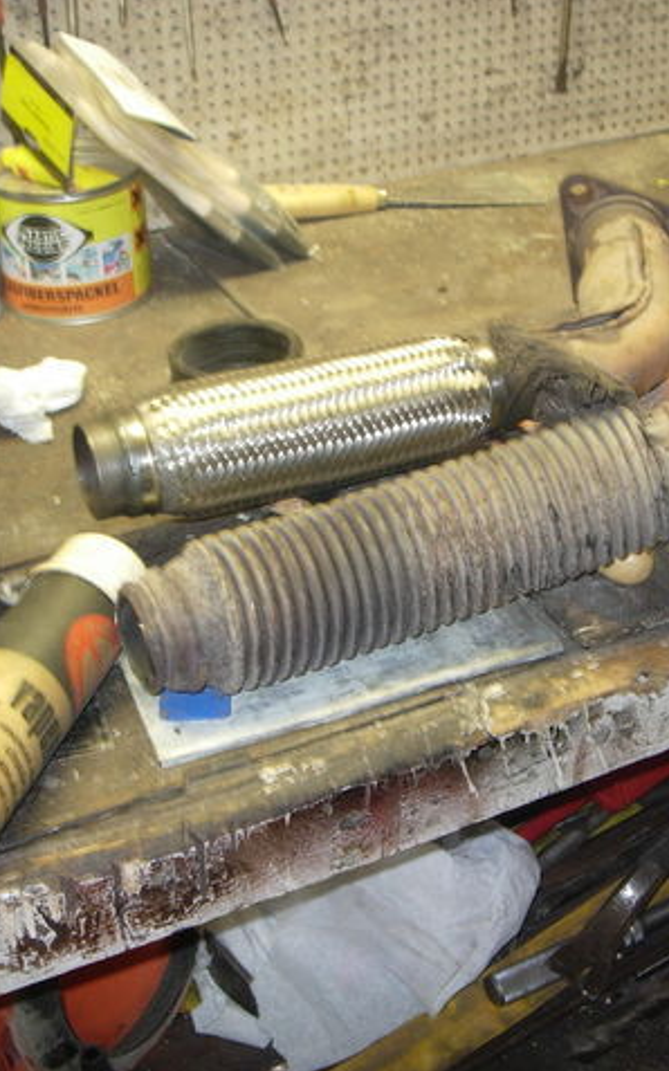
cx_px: 420
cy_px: 534
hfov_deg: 23.9
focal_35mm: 54
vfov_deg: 37.5
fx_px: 1576
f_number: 2.8
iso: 79
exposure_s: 1/32
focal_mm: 7.8
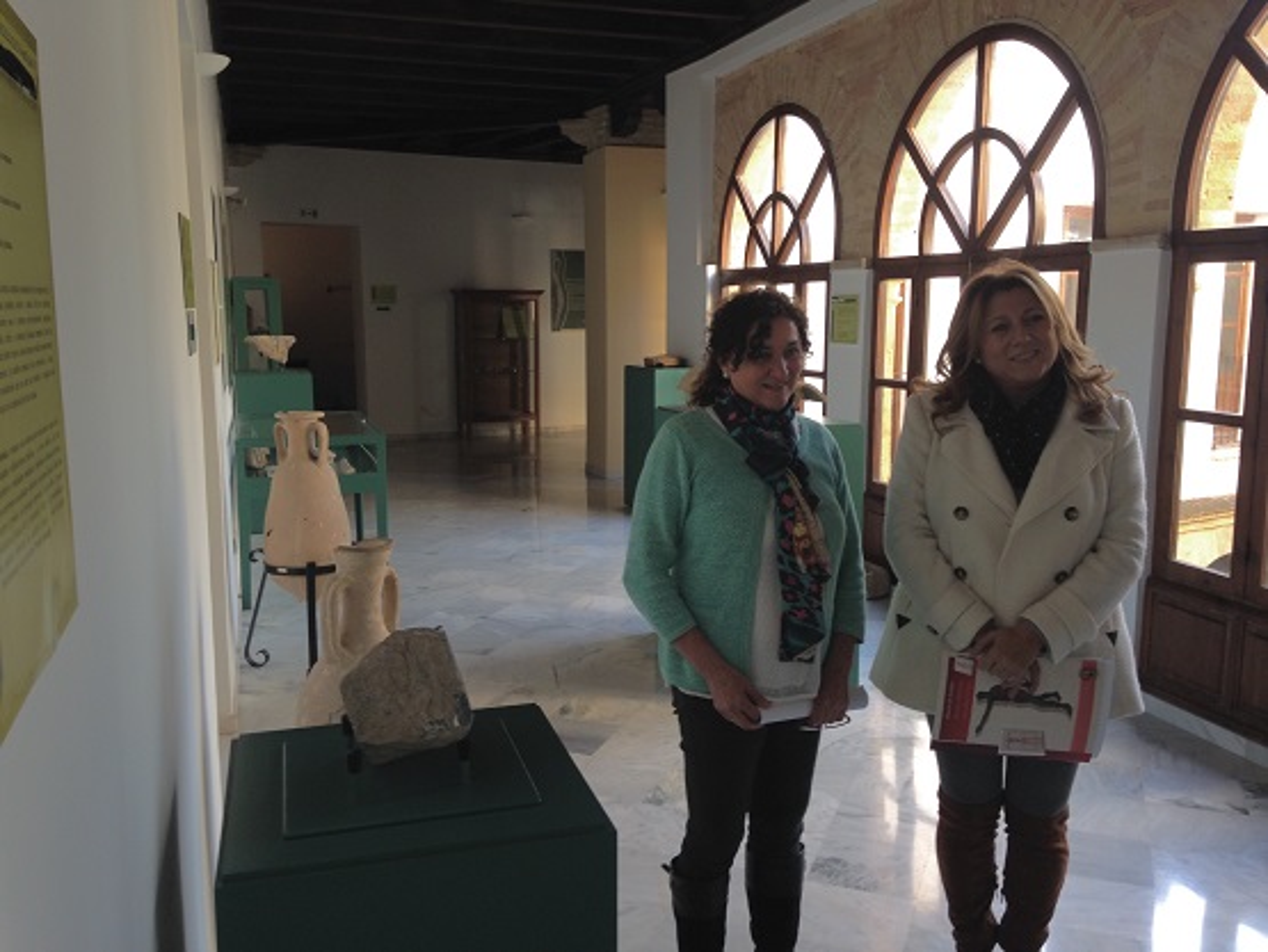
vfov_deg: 43.0
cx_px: 634
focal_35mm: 33
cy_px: 476
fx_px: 1210
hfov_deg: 55.3
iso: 50
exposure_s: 1/31
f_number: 2.4
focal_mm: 4.12
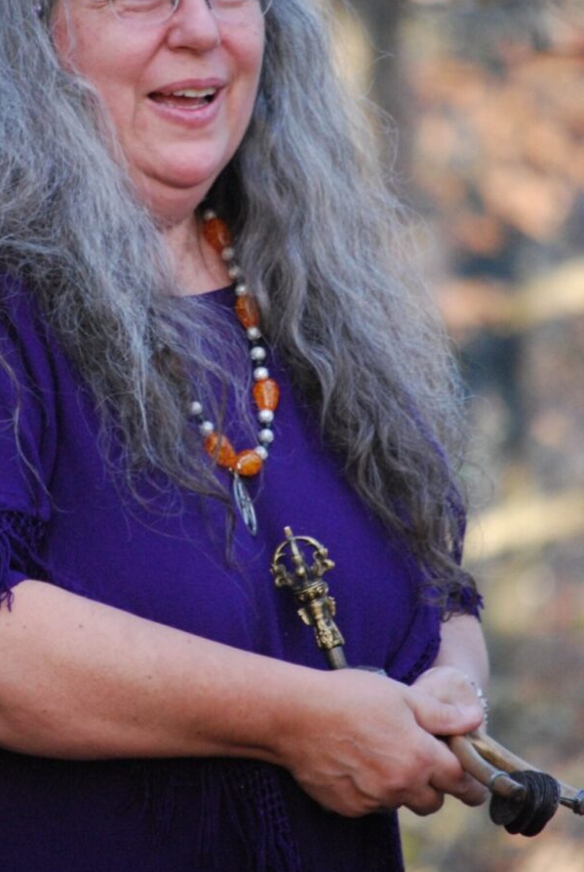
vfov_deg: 5.1
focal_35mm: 401
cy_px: 339
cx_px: 199
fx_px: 9731
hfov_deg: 3.4
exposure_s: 1/100
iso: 1600
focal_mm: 200
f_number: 5.6
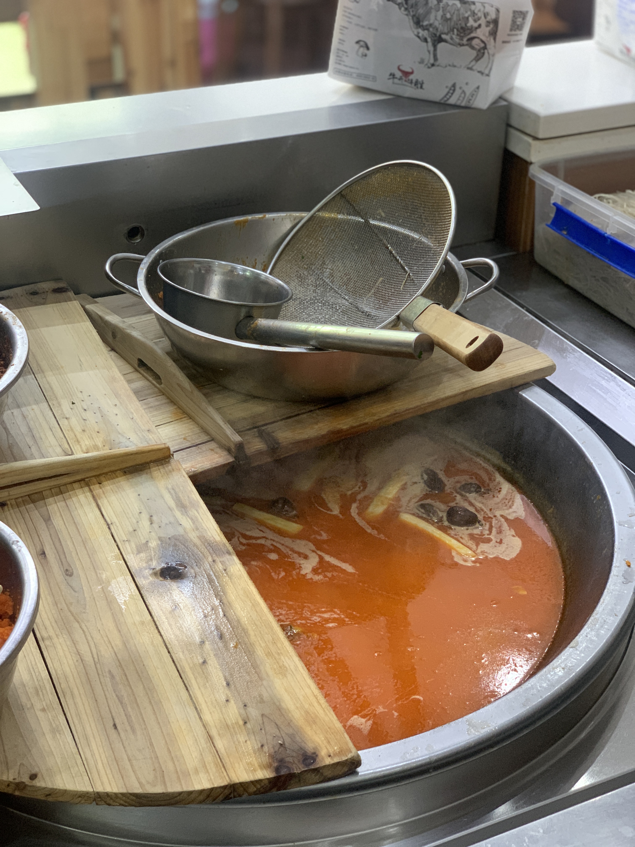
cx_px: 318
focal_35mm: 52
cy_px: 424
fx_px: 1272
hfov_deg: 28.0
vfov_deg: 36.8
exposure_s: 1/50
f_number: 2.4
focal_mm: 6
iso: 250
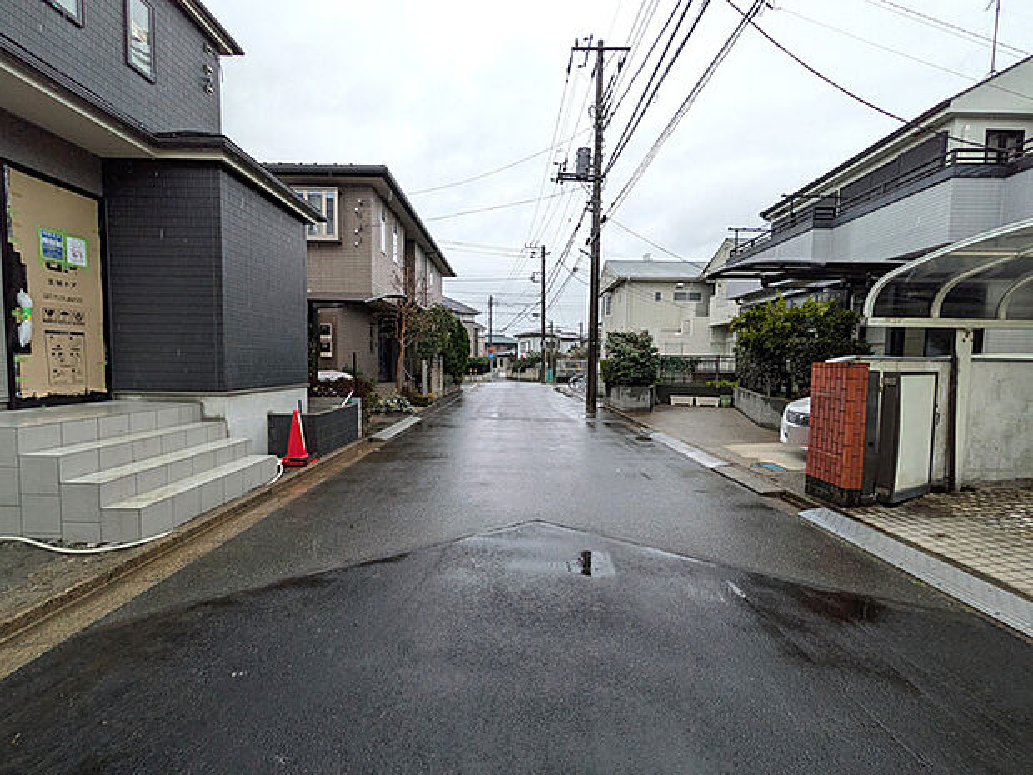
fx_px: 418
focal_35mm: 14
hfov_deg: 102.1
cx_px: 516
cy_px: 388
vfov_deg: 85.7
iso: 48
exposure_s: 1/609
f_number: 2.2
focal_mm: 1.83
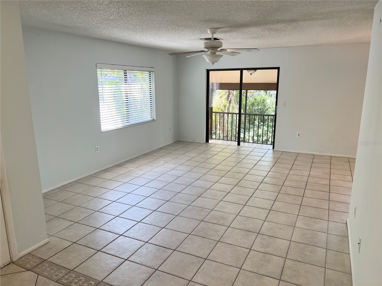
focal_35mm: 26
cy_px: 143
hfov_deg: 67.3
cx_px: 191
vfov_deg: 53.1
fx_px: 287
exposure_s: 1/120
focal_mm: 5.7
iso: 80
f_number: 1.5
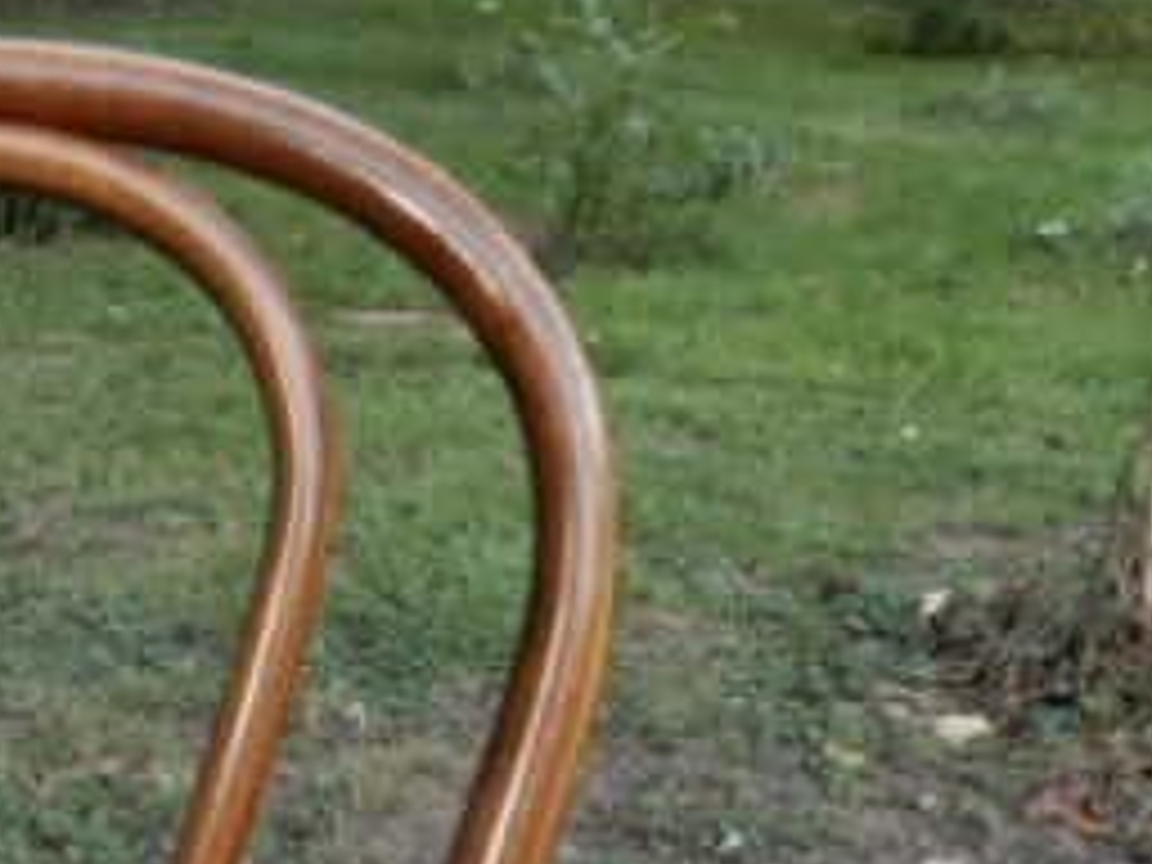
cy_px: 1026
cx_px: 0
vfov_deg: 22.6
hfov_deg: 30.0
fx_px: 1997
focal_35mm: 60
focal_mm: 4.3
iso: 80
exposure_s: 1/25
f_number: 4
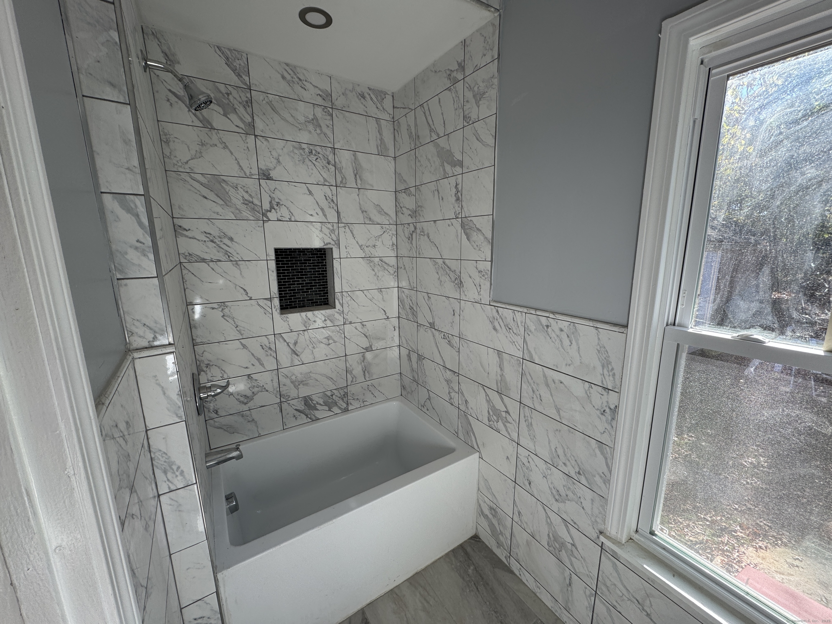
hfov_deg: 102.1
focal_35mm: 14
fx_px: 336
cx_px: 416
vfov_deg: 85.7
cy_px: 312
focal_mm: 2.22
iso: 40
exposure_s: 1/126
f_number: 2.2
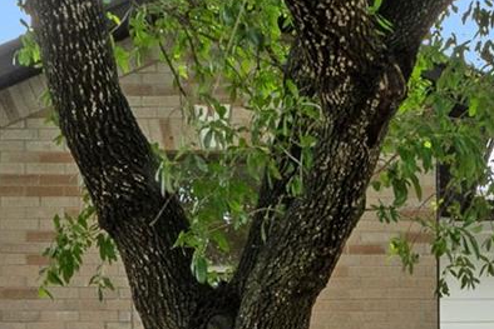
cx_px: 260
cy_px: 520
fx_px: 1071
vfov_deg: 15.8
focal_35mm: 78
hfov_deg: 26.0
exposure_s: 1/4
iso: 250
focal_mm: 10
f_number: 11
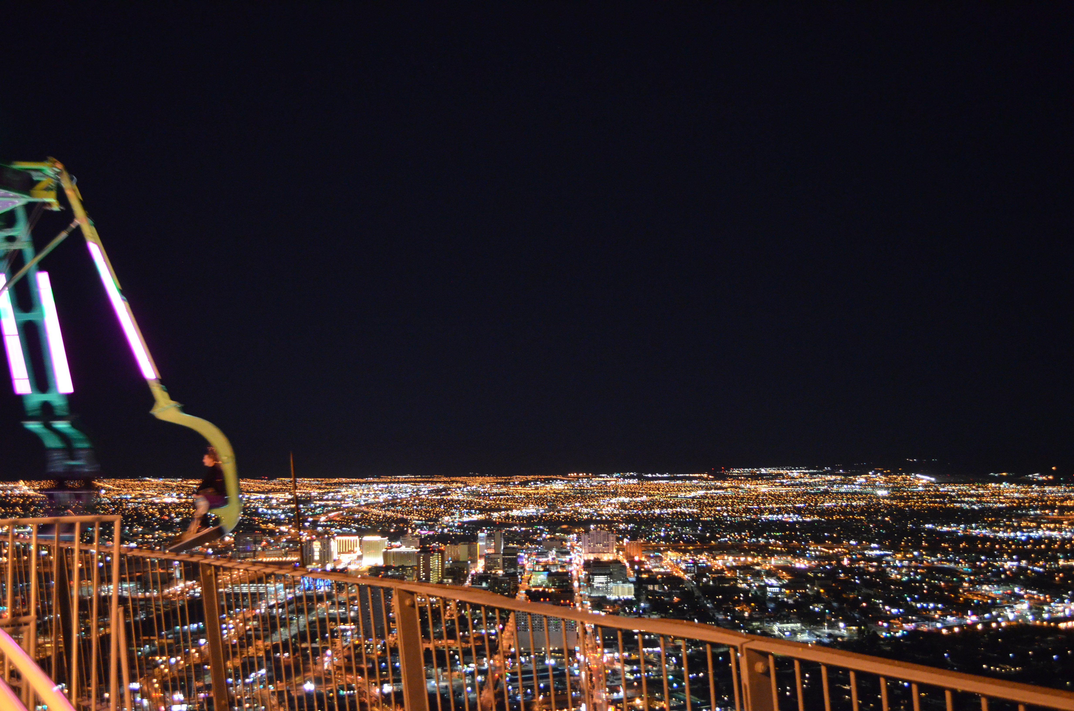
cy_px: 356
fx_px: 1072
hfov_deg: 53.2
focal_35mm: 36
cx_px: 537
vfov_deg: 36.7
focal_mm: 24
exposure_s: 1/13
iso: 3200
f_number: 4
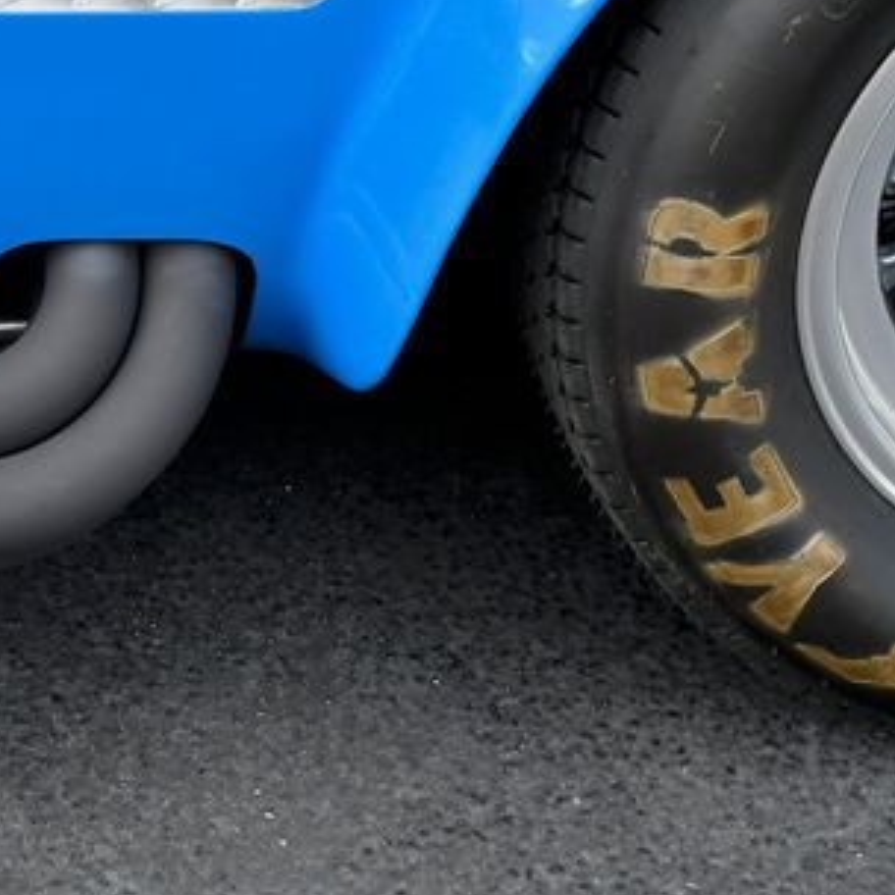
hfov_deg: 13.3
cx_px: -24
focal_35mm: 129
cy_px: 275
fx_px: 3773
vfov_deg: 13.5
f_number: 7.1
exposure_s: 1/160
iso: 400
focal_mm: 48
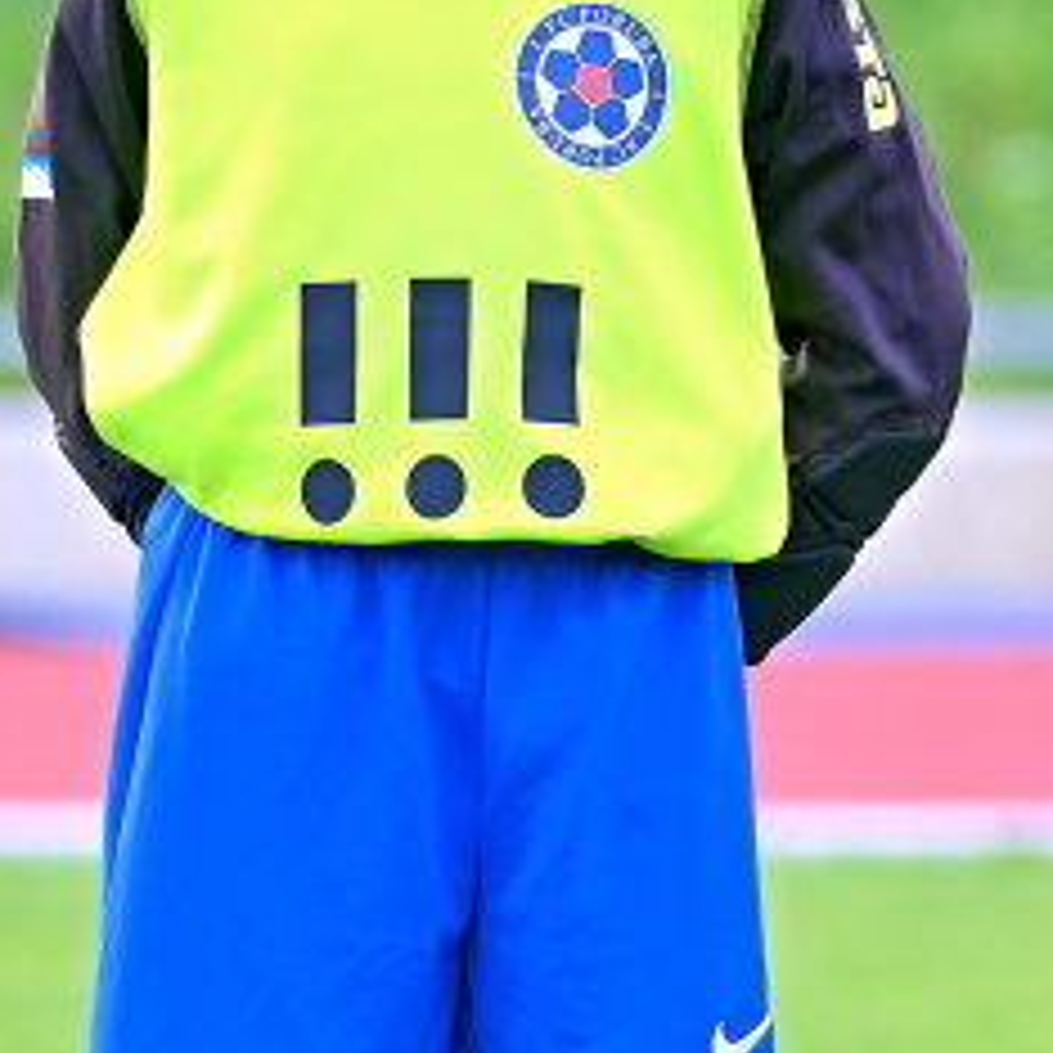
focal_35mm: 473
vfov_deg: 3.7
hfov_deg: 3.7
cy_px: 619
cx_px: 389
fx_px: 16279
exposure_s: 1/300
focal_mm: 124.3
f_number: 2.8
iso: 320
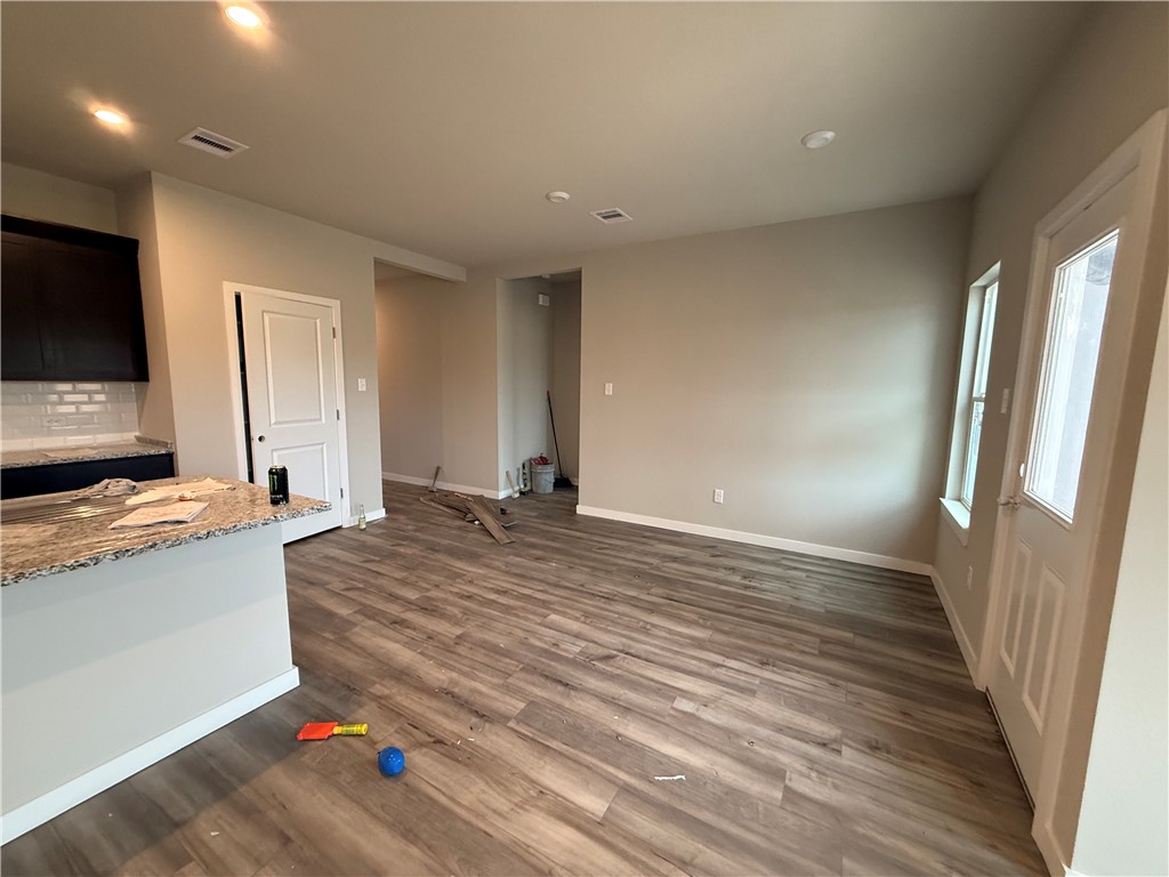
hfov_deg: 102.1
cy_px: 438
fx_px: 473
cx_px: 584
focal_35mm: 14
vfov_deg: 85.7
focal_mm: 2.22
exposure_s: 1/120
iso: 320
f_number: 2.2
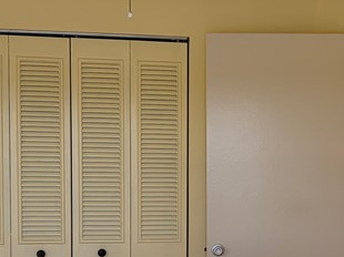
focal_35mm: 86
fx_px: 854
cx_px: 240
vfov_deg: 16.9
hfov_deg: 22.6
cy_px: 226
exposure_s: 1/120
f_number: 1.6
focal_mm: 5.96
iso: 40
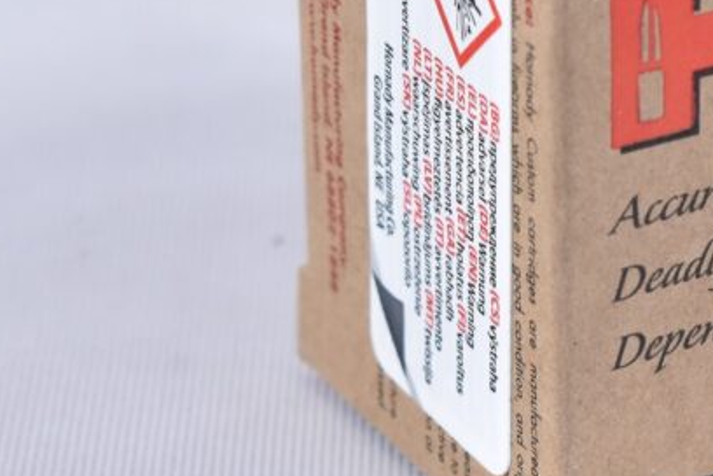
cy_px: 100
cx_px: 834
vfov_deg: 5.7
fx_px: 4802
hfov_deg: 8.4
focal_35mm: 242
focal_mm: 55
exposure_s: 1/50
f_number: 5.6
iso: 640
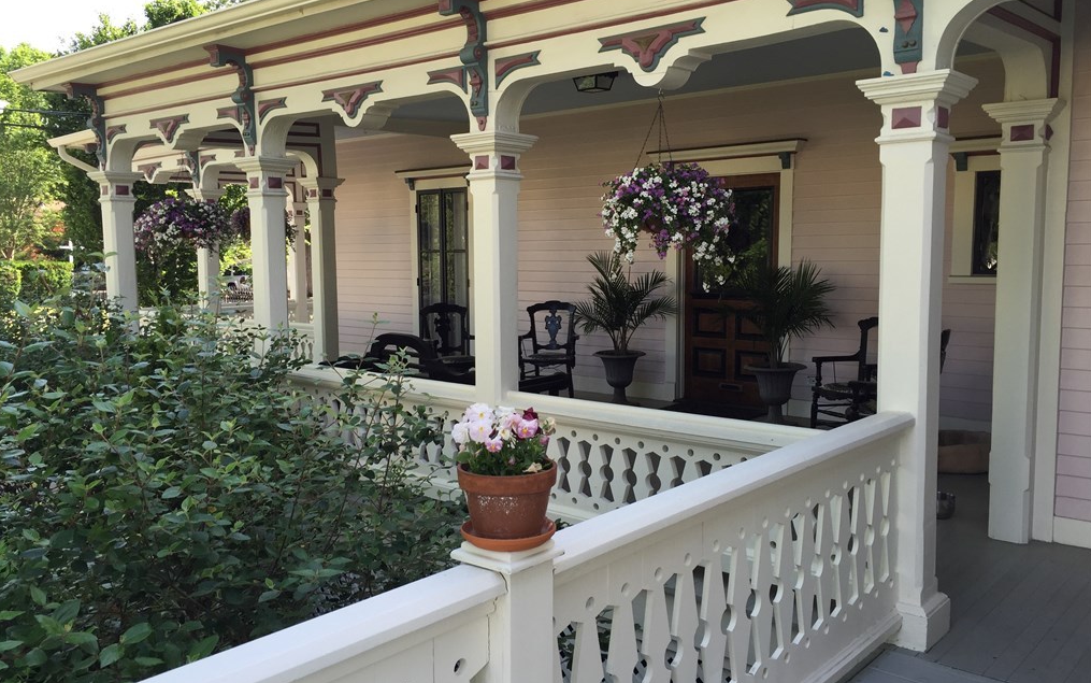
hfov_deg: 61.2
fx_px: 922
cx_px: 546
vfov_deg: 40.6
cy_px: 341
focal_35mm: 31
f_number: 2.2
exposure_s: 1/203
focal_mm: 4.15
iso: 32
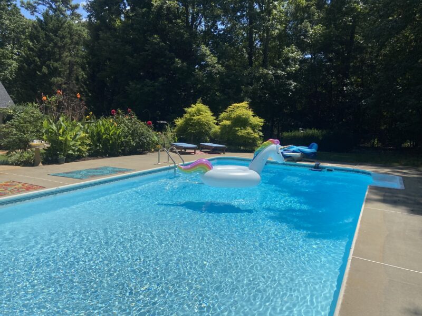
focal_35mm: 26
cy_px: 158
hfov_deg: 67.3
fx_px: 317
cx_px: 211
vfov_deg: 53.1
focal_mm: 4.25
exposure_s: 1/5747
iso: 32
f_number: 1.8
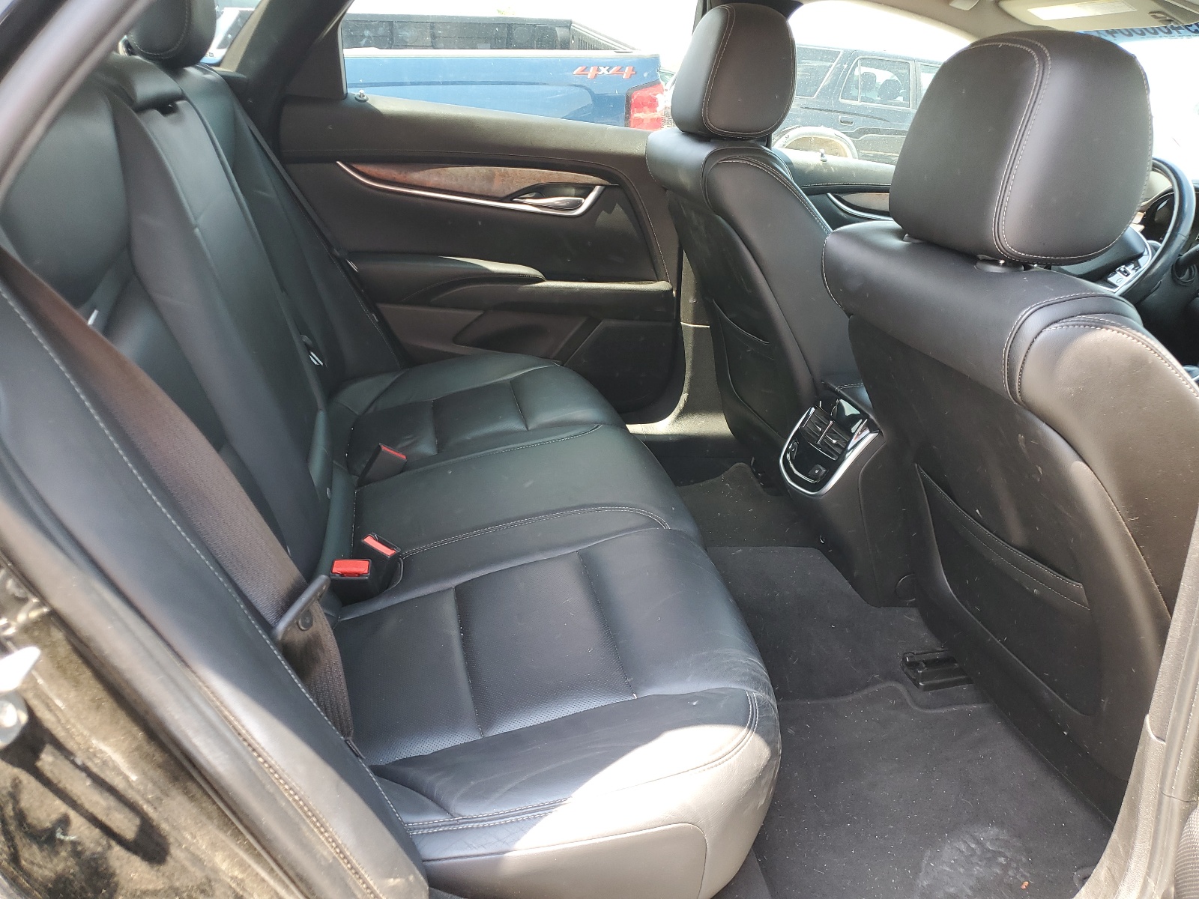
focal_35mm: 26
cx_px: 600
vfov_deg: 53.1
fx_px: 901
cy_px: 450
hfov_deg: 67.3
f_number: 1.5
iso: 55
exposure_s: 1/120
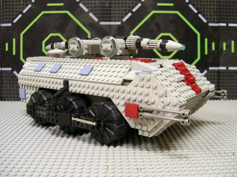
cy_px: 88
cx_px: 118
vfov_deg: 39.6
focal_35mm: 36
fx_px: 246
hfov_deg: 51.4
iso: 160
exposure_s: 1/9.7
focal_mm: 6
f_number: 2.7
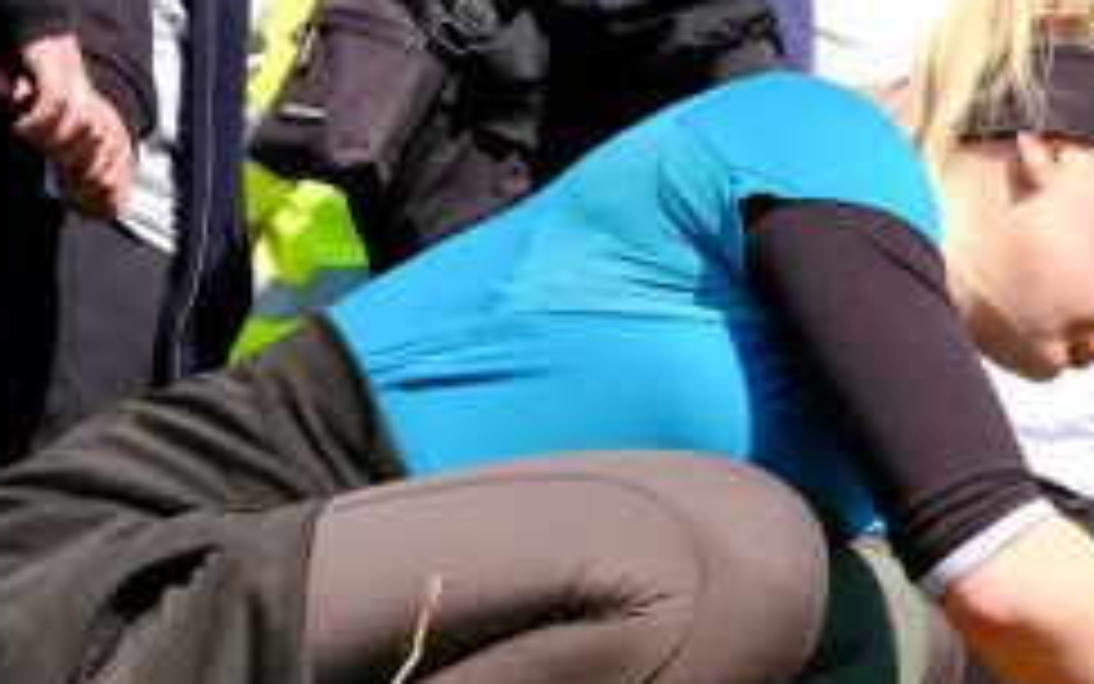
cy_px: 547
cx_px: 1648
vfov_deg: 12.8
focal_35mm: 102
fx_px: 3042
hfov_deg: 18.1
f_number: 5.6
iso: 200
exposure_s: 1/640
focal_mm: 21.3
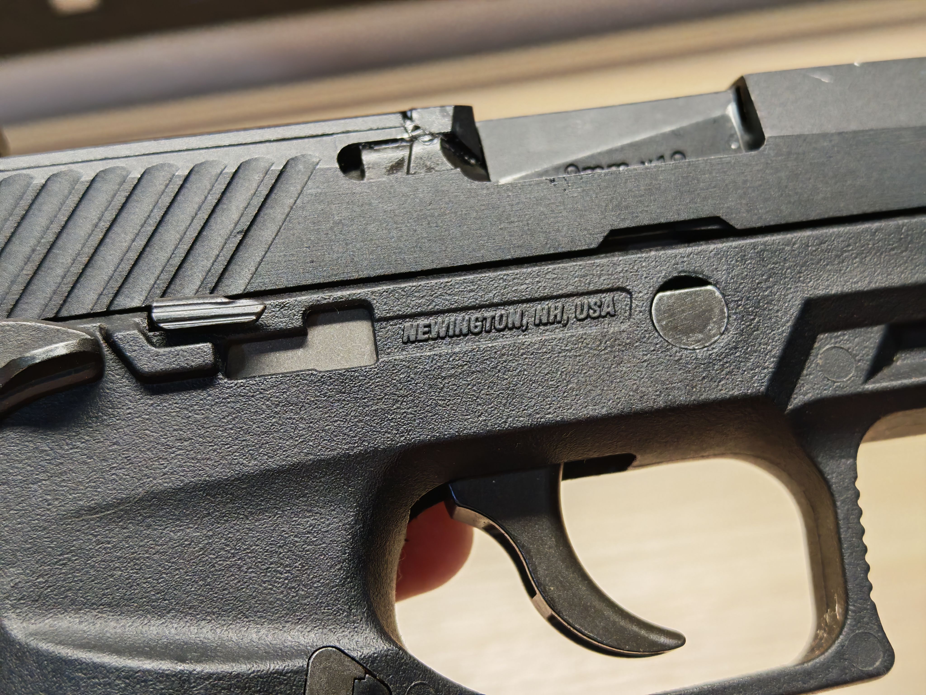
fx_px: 1284
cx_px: 463
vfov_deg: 30.3
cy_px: 348
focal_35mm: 48
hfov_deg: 39.7
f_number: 2
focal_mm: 6.83
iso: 125
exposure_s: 1/100
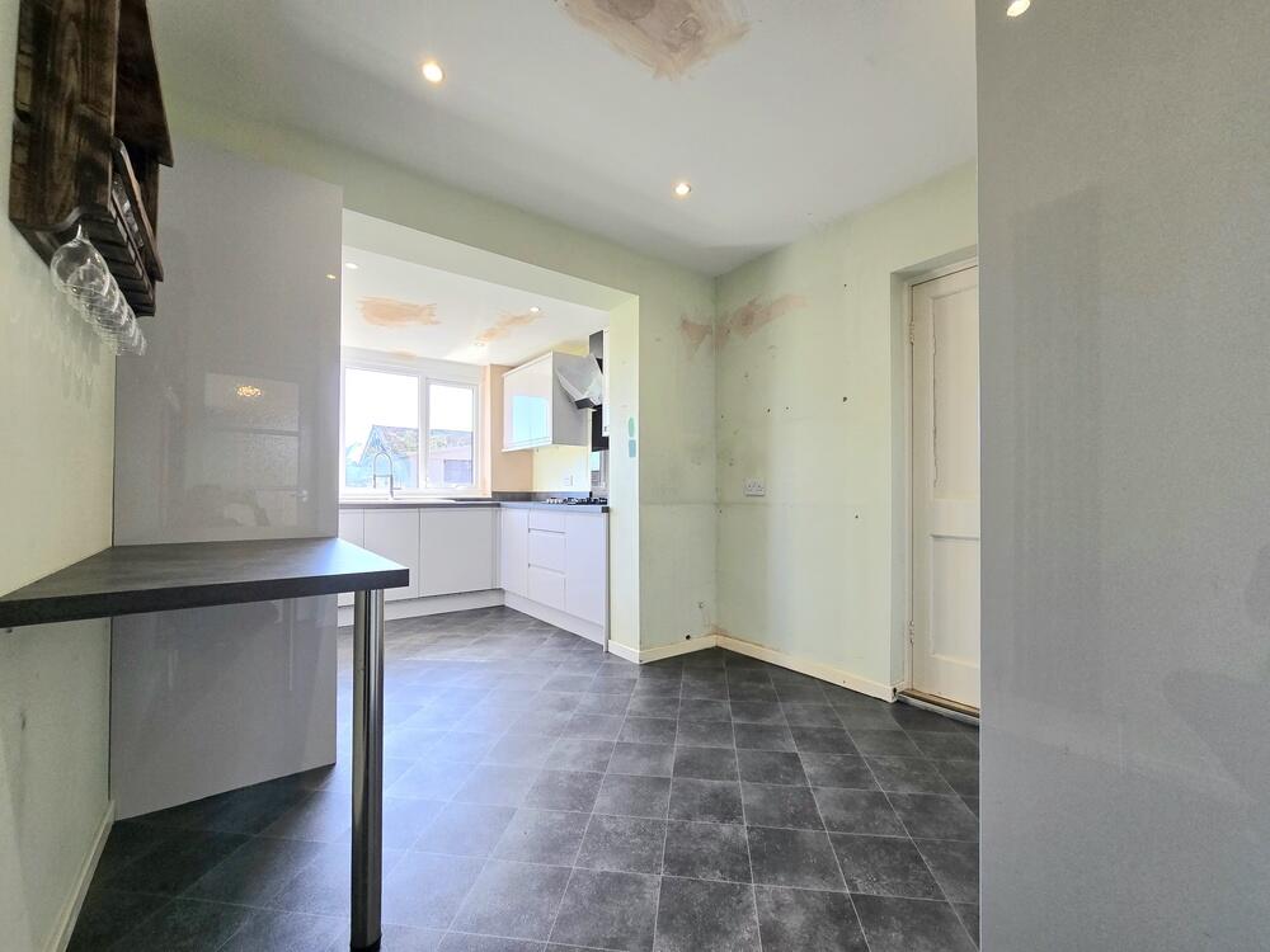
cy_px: 476
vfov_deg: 89.9
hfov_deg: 106.2
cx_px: 635
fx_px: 477
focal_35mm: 13
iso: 64
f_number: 2.2
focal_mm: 2.2
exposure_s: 1/101
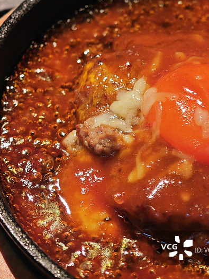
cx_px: 112
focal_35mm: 114
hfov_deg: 13.0
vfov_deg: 17.3
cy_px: 149
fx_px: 917
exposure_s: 1/50
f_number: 1.8
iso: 320
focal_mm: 12.28
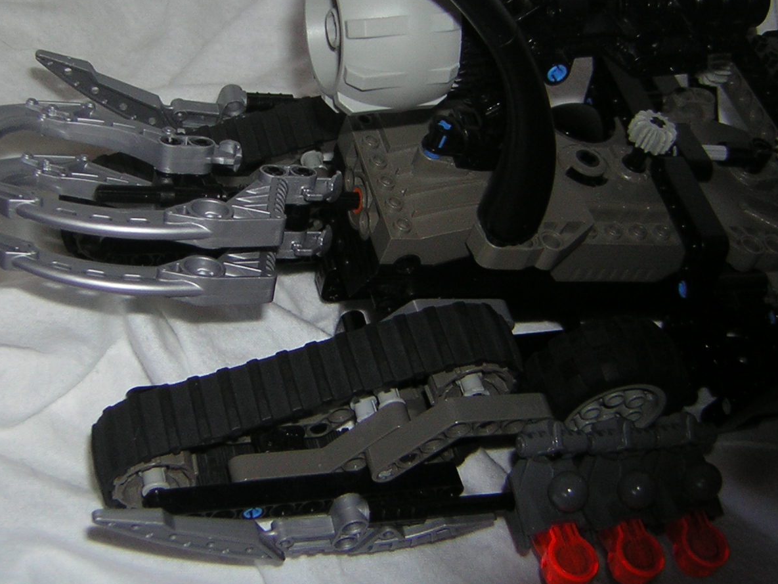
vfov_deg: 27.0
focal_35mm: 54
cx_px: 324
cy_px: 240
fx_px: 1214
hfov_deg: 35.5
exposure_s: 1/60.1
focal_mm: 5.2
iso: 50
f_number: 2.7
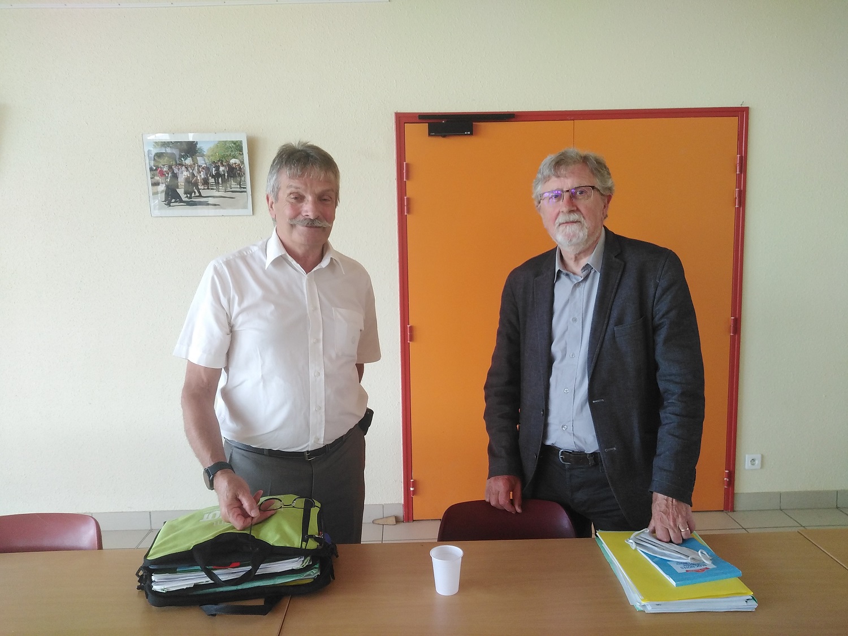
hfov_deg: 67.3
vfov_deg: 53.1
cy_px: 318
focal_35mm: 26
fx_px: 637
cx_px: 424
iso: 203
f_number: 1.8
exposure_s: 1/30
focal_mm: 3.62
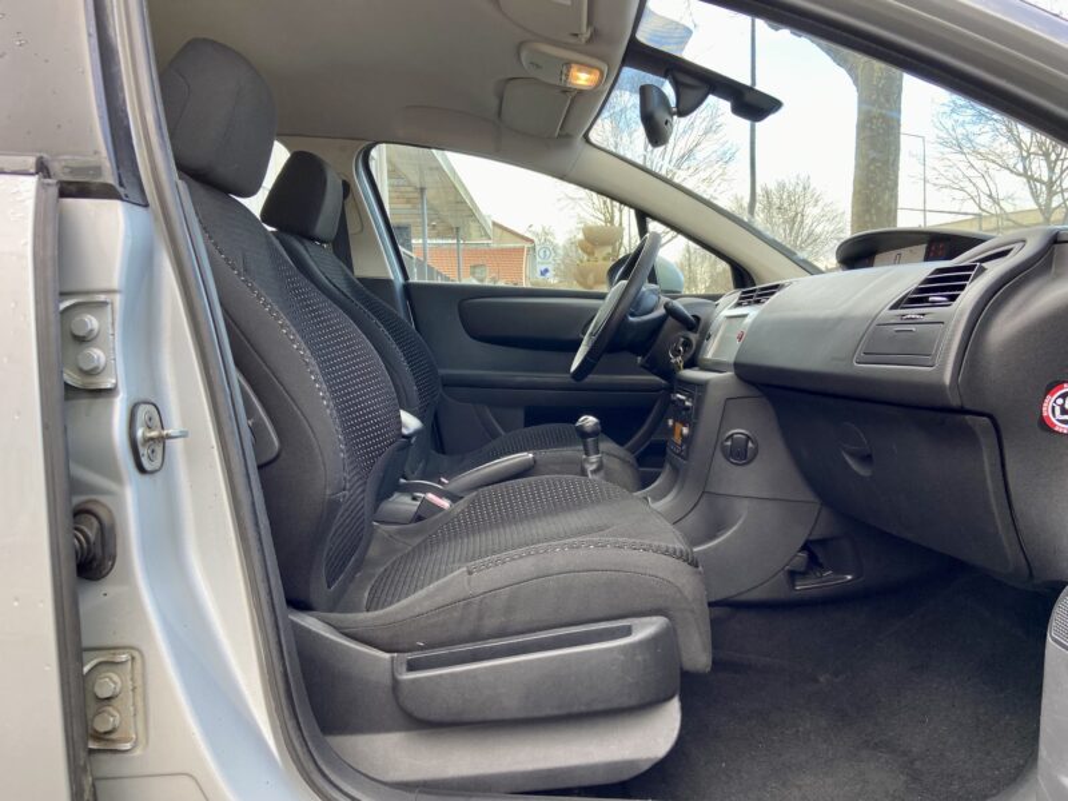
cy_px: 400
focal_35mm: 26
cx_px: 534
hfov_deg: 67.3
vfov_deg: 53.1
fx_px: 802
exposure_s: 1/121
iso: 64
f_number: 1.8
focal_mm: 4.25
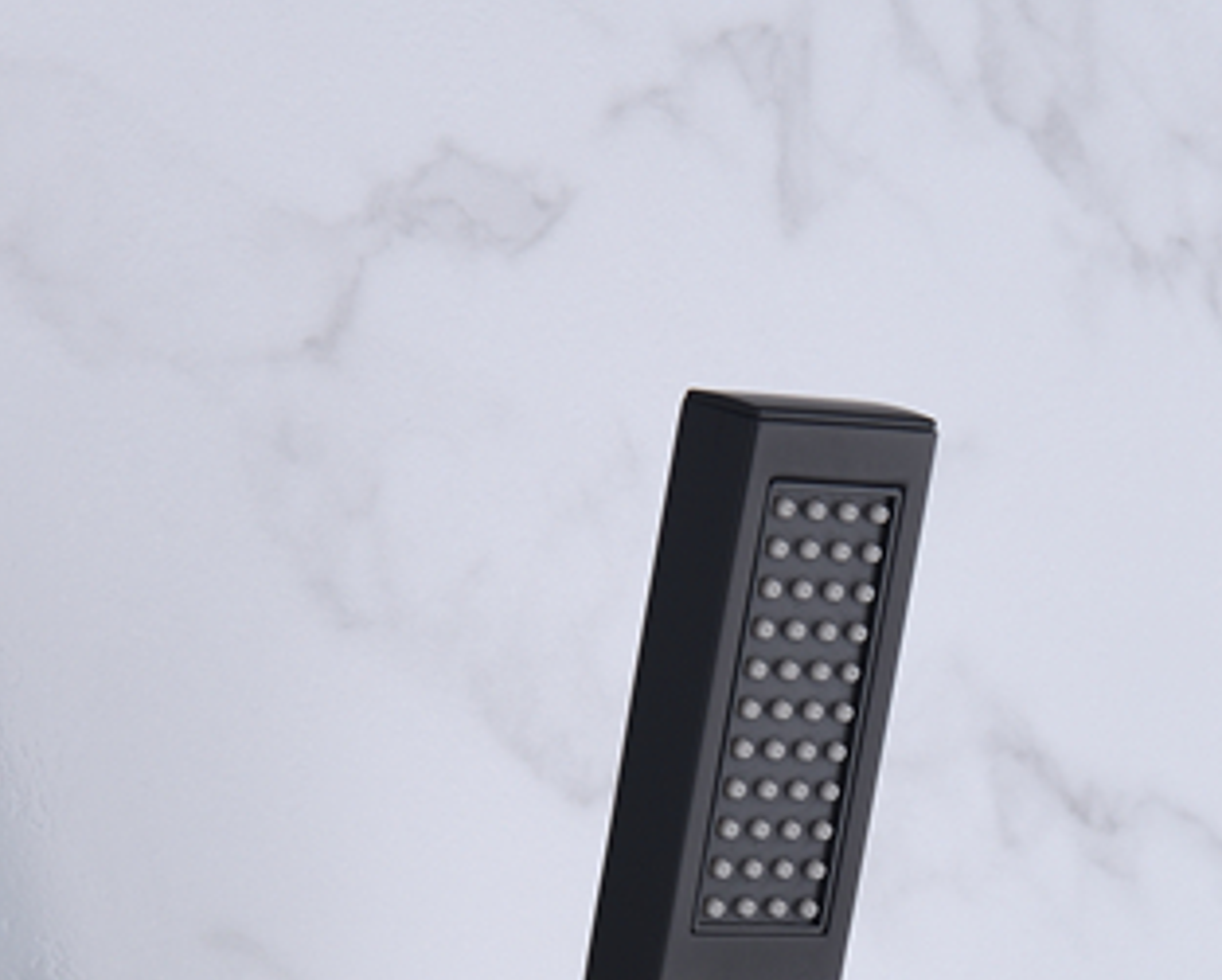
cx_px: 953
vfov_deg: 6.5
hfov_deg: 8.2
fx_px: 8543
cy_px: 1017
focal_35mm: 236
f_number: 14
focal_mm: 70
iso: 100
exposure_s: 1/100
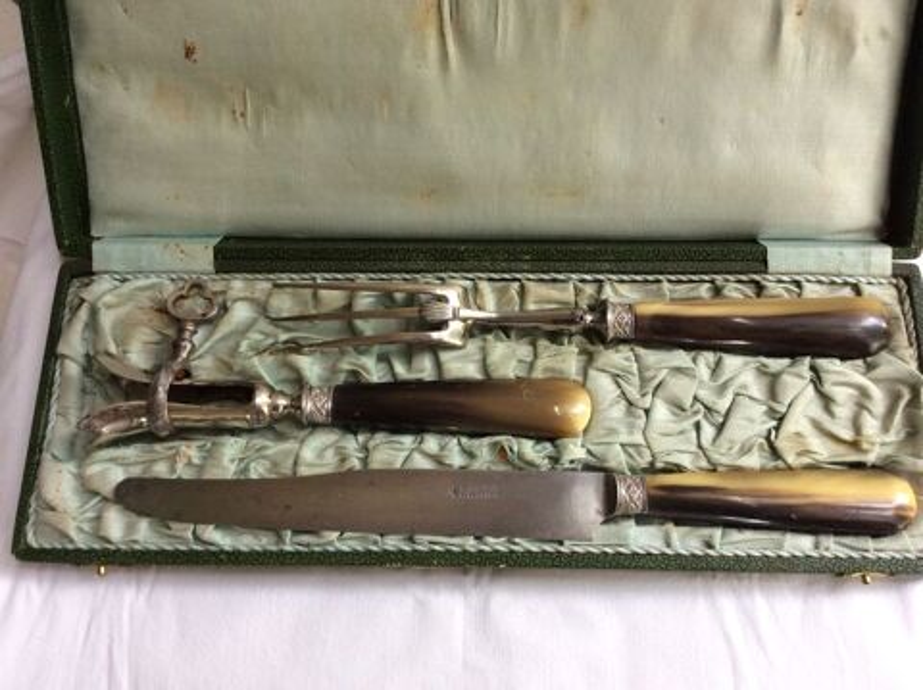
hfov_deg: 56.9
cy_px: 345
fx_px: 852
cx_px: 462
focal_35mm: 32
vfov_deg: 44.1
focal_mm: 3.3
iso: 64
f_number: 2.4
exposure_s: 1/25
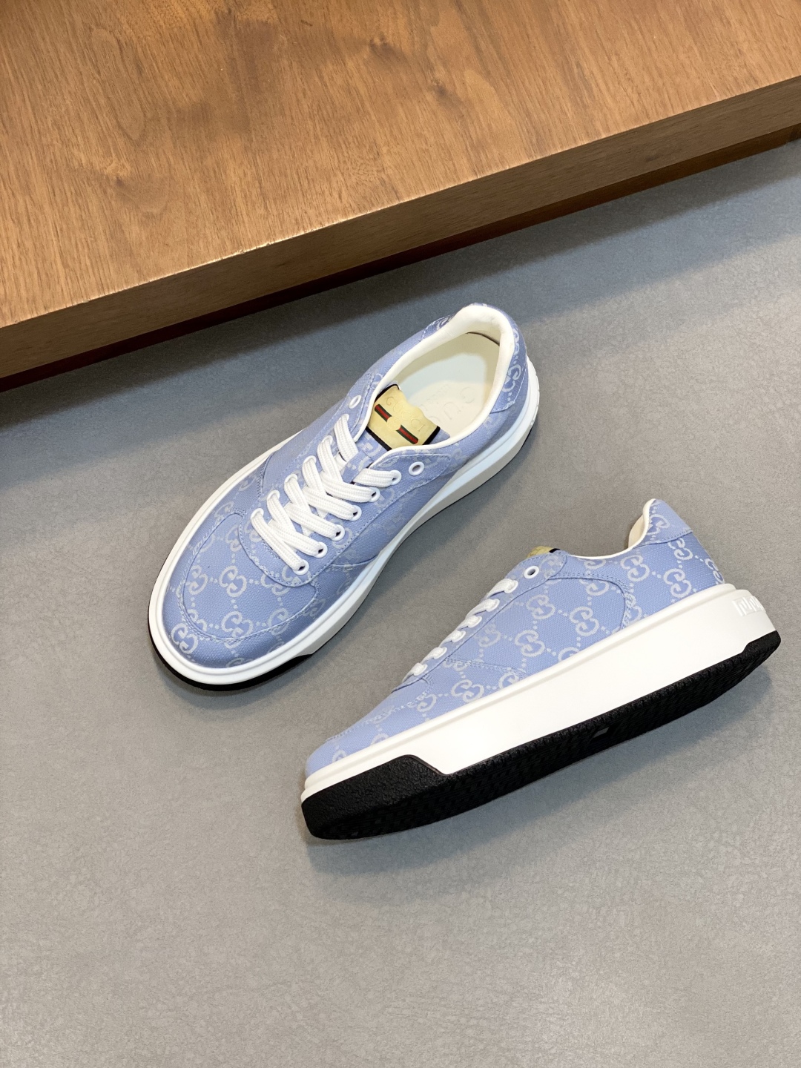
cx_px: 400
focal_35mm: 52
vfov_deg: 36.8
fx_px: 1604
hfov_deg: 28.0
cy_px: 534
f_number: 2
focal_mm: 6
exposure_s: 1/100
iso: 80
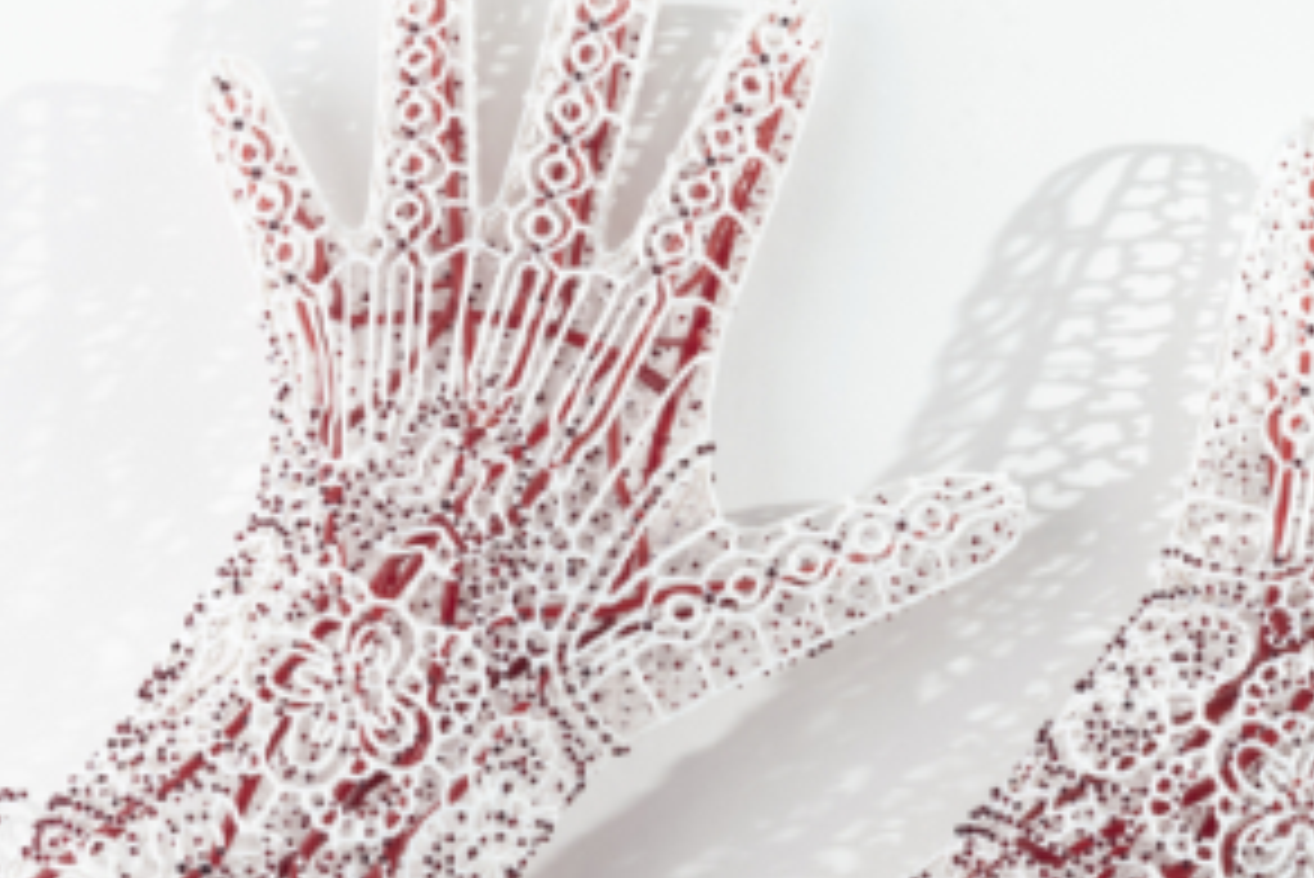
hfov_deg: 24.1
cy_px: 723
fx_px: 3067
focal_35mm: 84
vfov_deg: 16.1
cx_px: 842
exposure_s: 1/60
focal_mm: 35
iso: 100
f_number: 18
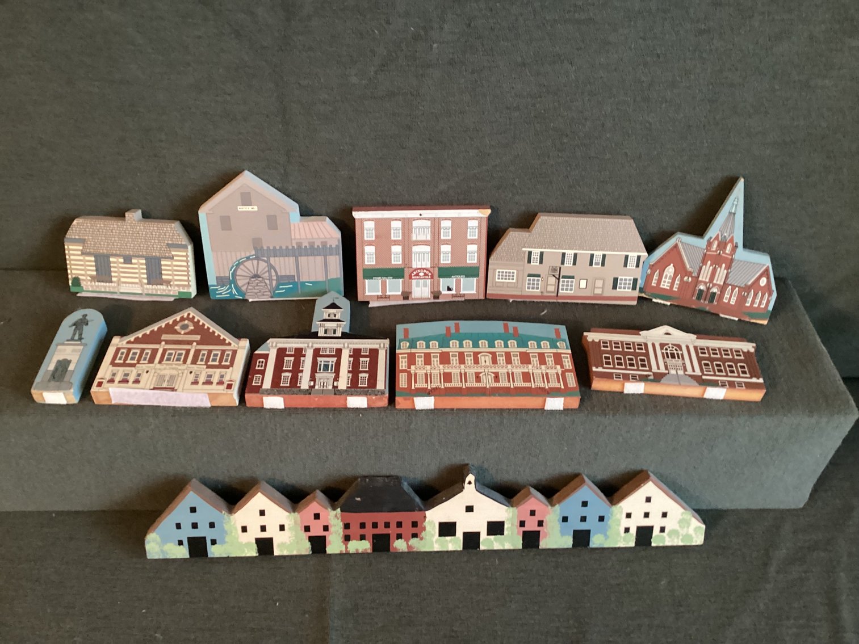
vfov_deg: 45.4
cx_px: 430
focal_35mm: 31
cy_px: 322
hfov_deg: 58.3
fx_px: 769
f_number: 2.4
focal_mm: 3.3
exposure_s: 1/25
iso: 500
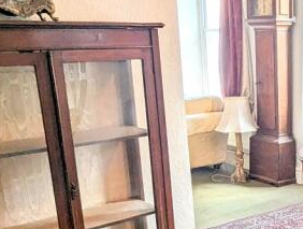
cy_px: 194
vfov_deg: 24.8
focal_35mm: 58
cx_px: 330
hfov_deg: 29.9
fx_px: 509
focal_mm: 2.35
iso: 168
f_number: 2.2
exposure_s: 1/33.3
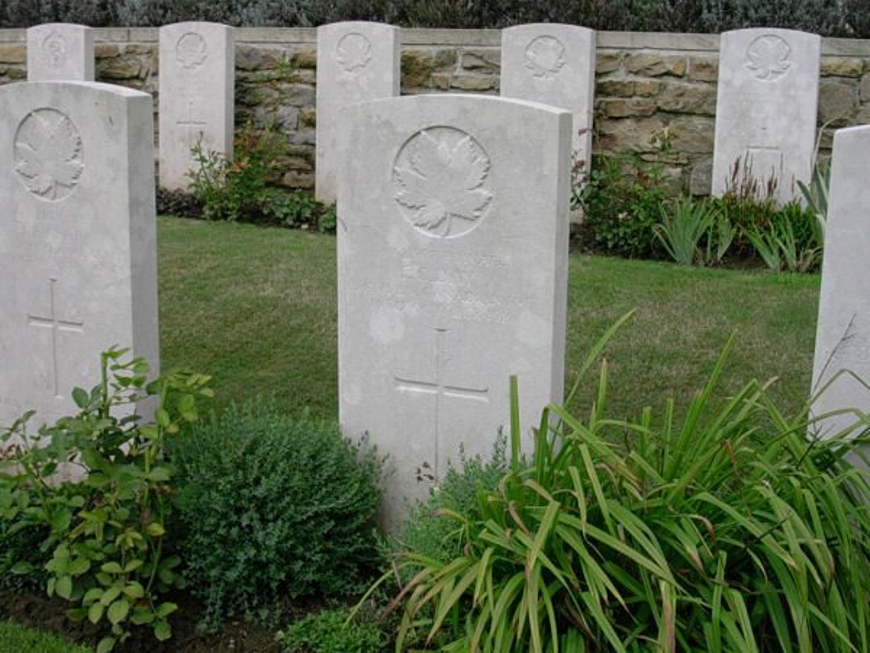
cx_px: 435
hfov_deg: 42.1
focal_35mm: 45
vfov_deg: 32.2
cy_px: 326
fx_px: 1131
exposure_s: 1/209
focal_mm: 6.7
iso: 70
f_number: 5.8
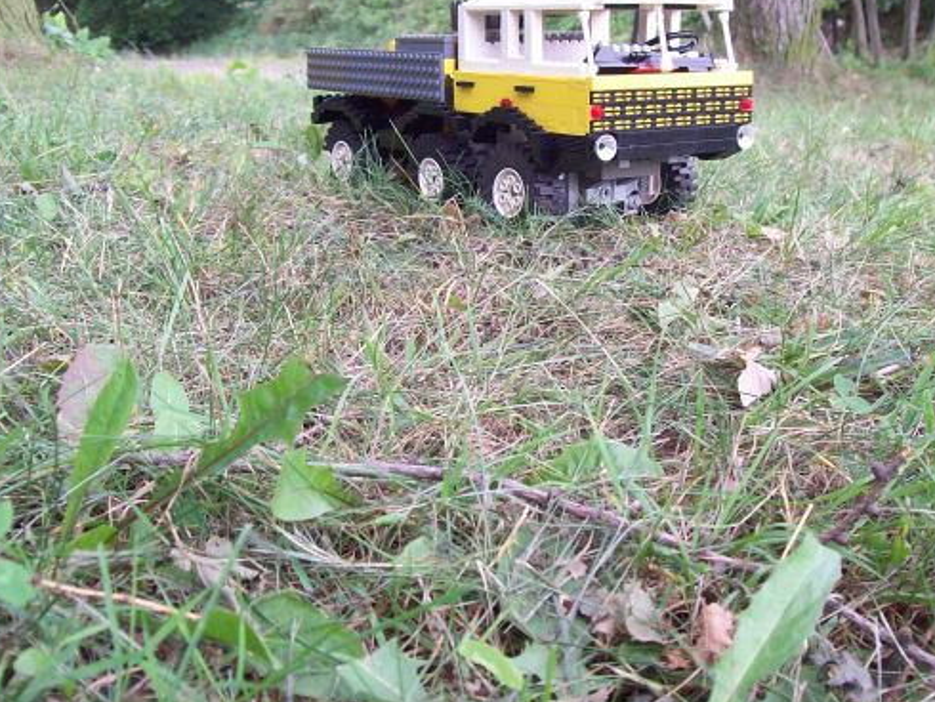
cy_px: 282
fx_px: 1270
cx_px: 525
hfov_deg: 40.3
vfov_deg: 30.8
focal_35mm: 47
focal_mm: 6
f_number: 2.7
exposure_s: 1/93.7
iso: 80
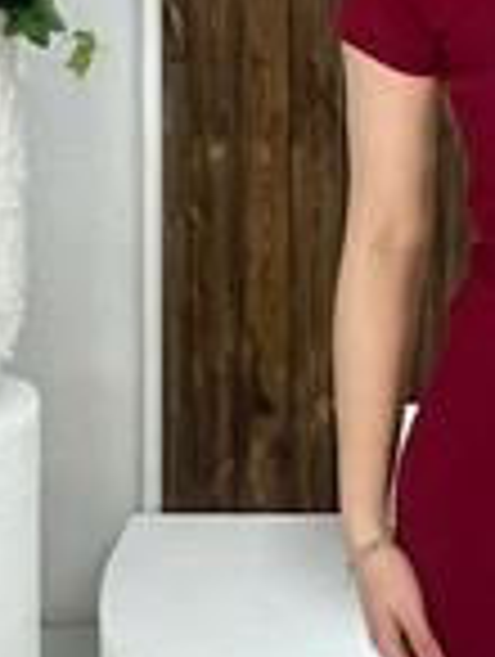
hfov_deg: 17.1
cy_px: 171
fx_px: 1559
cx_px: 621
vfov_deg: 23.6
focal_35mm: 82
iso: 40
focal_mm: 2.69
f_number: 1.9
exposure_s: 1/100
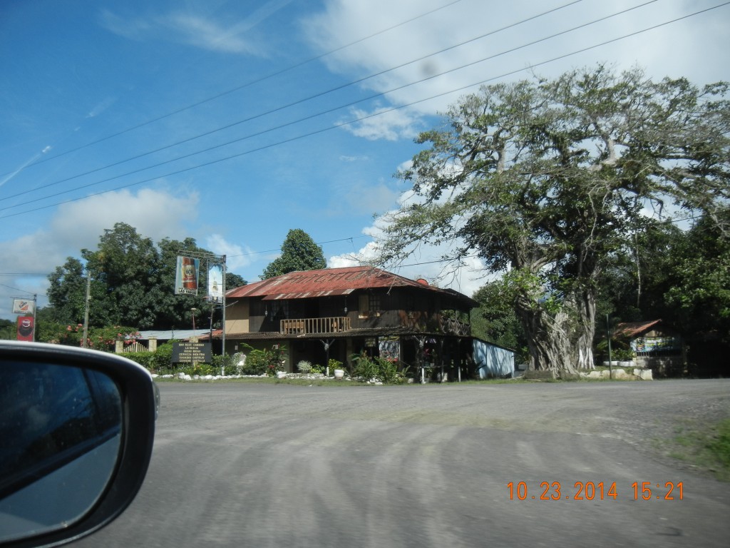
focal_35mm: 30
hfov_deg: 60.0
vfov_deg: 46.8
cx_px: 365
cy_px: 274
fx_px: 633
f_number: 7
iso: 160
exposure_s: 1/470
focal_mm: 5.4
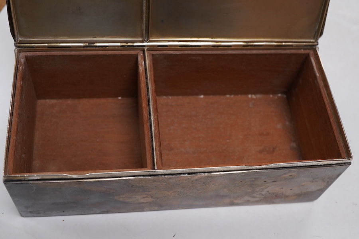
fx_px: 449
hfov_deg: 43.6
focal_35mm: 45
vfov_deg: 29.9
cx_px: 180
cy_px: 120
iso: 1250
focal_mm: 30
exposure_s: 1/125
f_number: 11
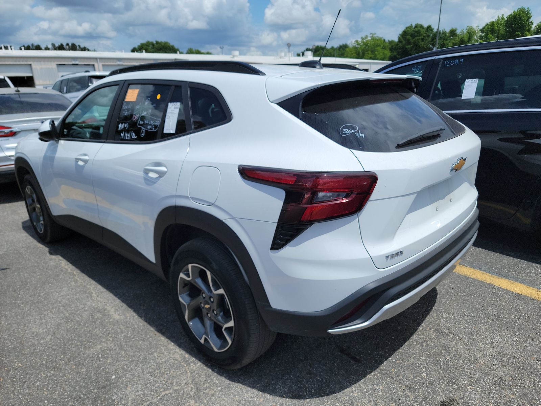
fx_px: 375
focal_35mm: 24
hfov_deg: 71.6
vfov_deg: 56.8
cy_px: 203
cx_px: 270
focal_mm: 6.7
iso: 50
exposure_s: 1/1421
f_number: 1.8
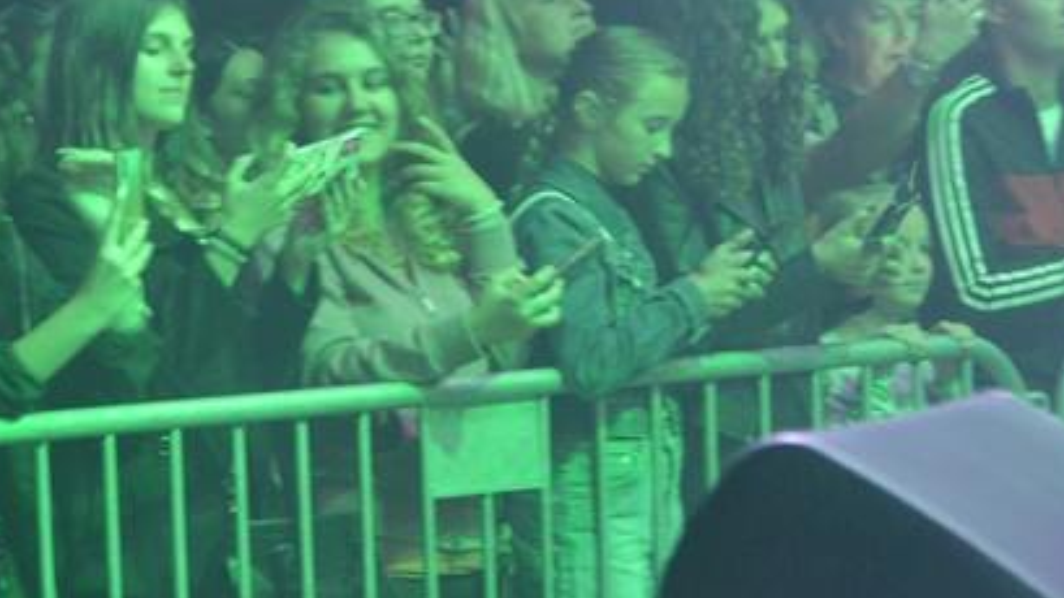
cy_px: 124
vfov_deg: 5.2
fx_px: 6630
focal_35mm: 235
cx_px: 497
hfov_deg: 9.2
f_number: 5.3
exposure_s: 1/40
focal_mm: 112
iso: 6400
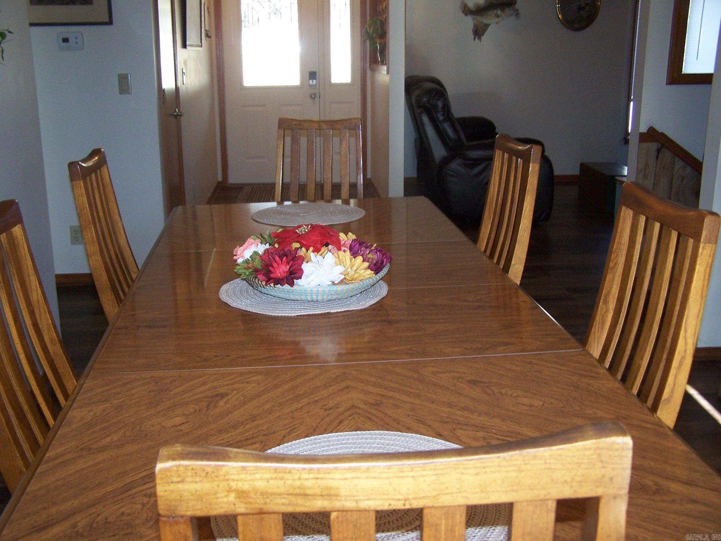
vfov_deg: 37.7
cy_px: 270
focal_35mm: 38
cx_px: 360
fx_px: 791
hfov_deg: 49.0
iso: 140
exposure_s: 1/60
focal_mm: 6.3
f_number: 2.8
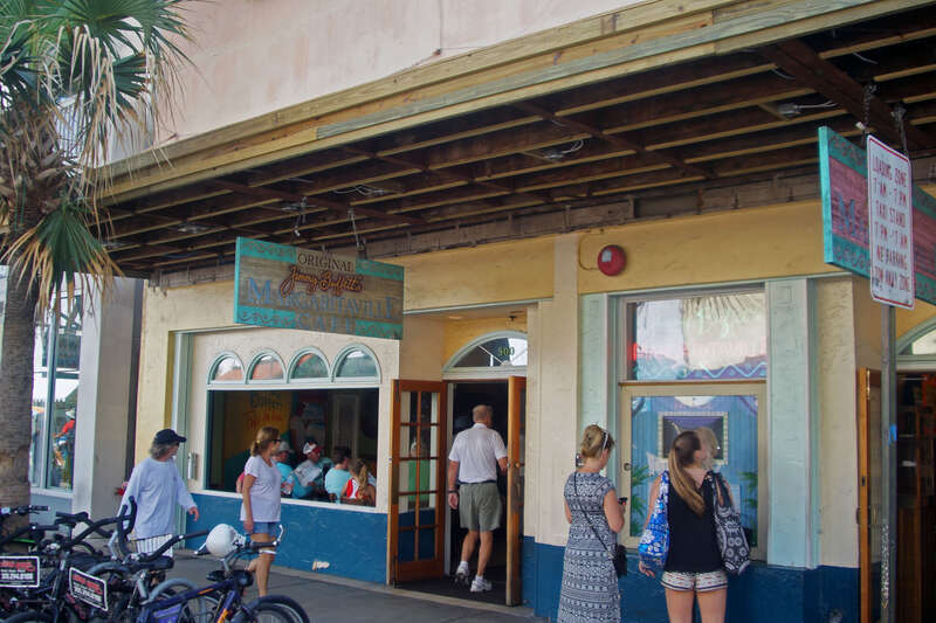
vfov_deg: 36.9
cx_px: 468
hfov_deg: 53.1
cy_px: 312
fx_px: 936
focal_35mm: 36
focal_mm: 24
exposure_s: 1/100
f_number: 5
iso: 100
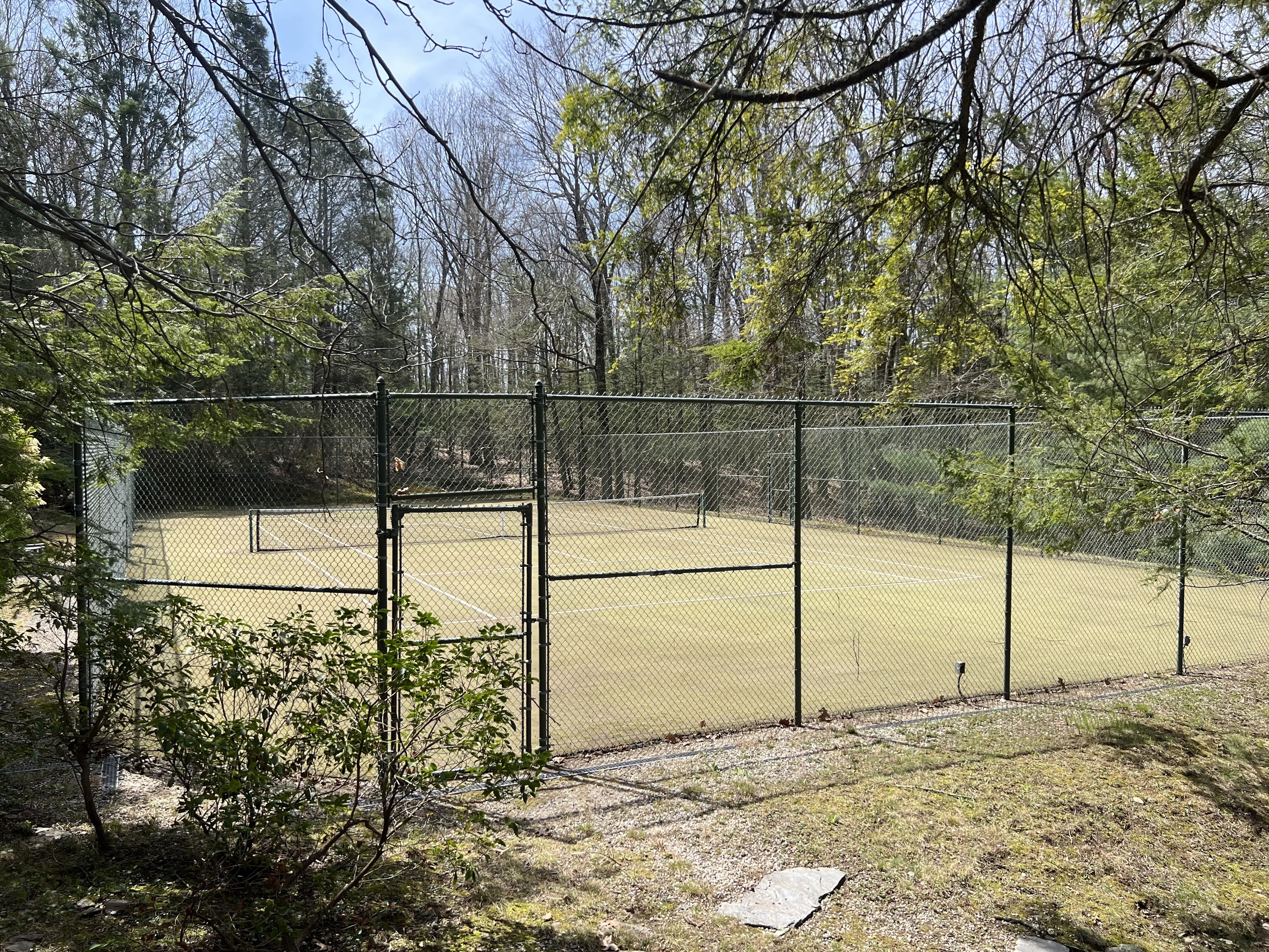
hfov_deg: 65.3
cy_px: 476
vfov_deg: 51.4
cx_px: 629
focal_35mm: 27
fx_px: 990
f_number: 1.5
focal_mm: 5.7
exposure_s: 1/1901
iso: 50
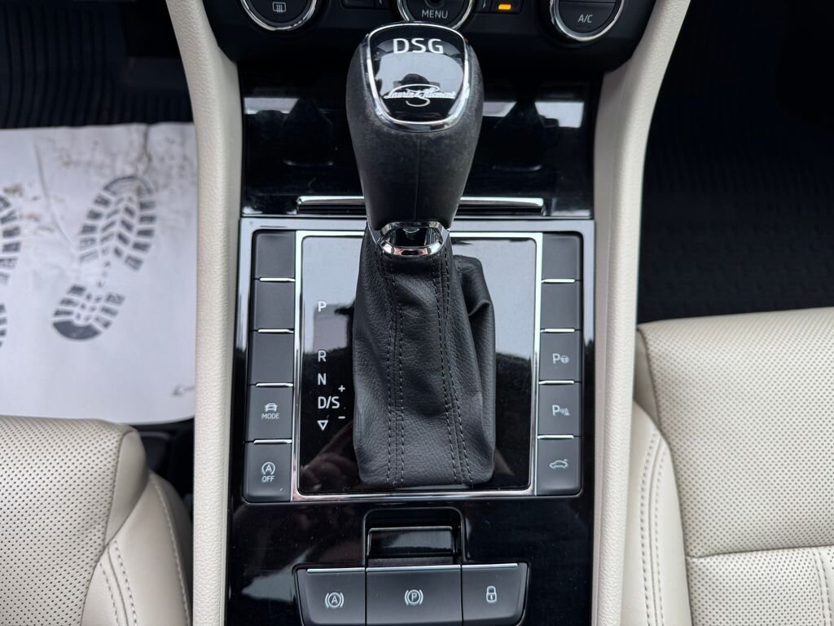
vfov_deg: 56.8
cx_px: 417
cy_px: 313
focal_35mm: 24
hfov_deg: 71.6
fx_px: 578
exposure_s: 1/121
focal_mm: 6.76
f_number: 1.78
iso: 100
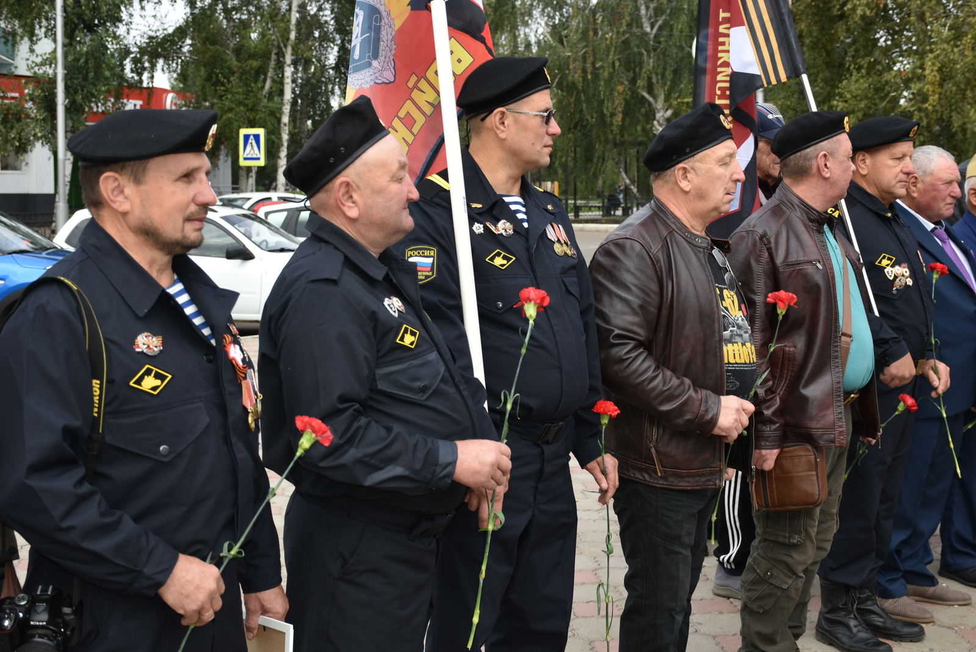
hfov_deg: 38.9
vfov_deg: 26.5
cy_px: 326
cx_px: 488
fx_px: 1383
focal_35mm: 51
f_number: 5
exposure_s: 1/200
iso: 100
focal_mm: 34
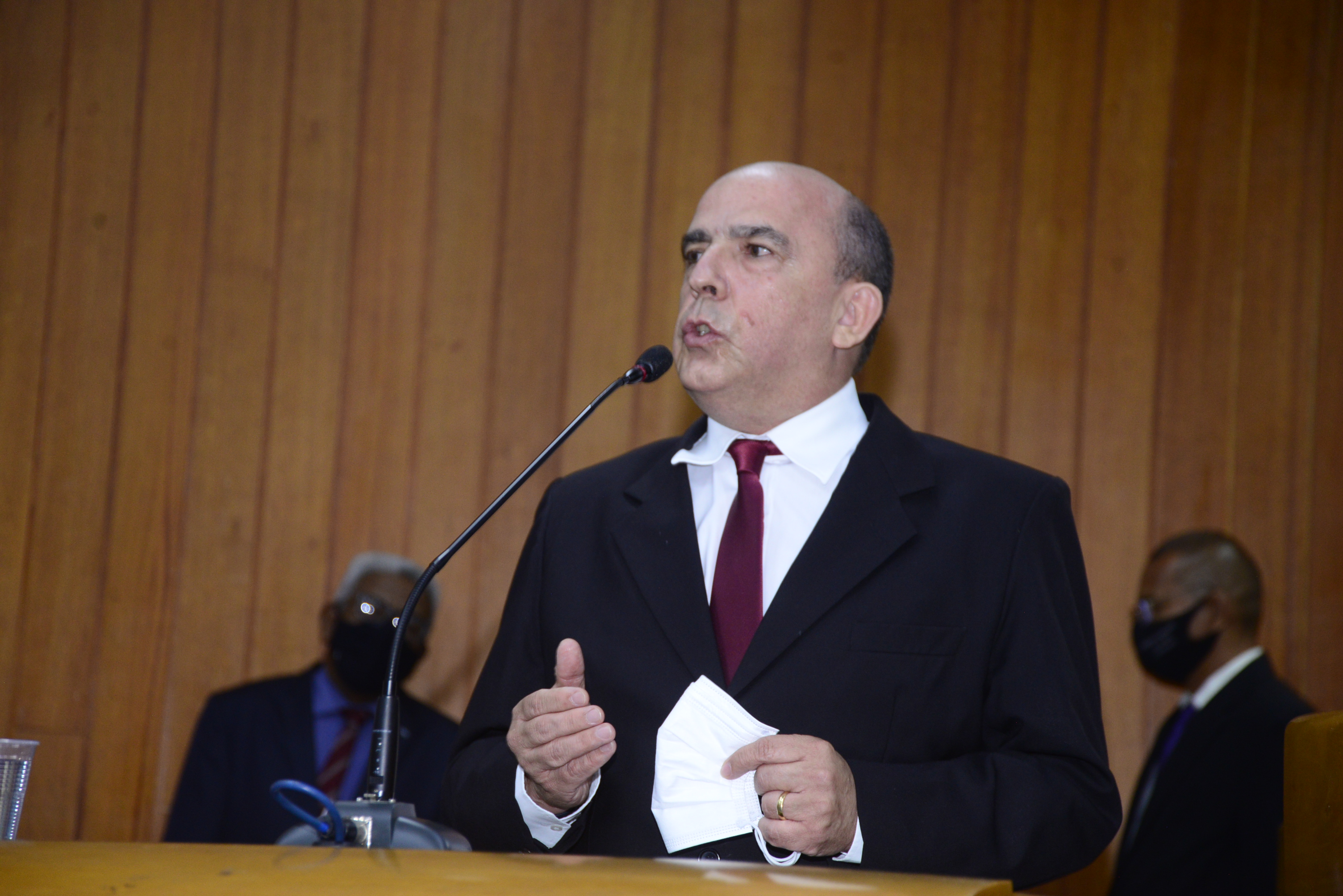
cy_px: 448
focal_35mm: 102
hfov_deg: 20.0
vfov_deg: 13.4
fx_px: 3806
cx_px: 672
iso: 2000
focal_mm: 102
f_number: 5.6
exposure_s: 1/60
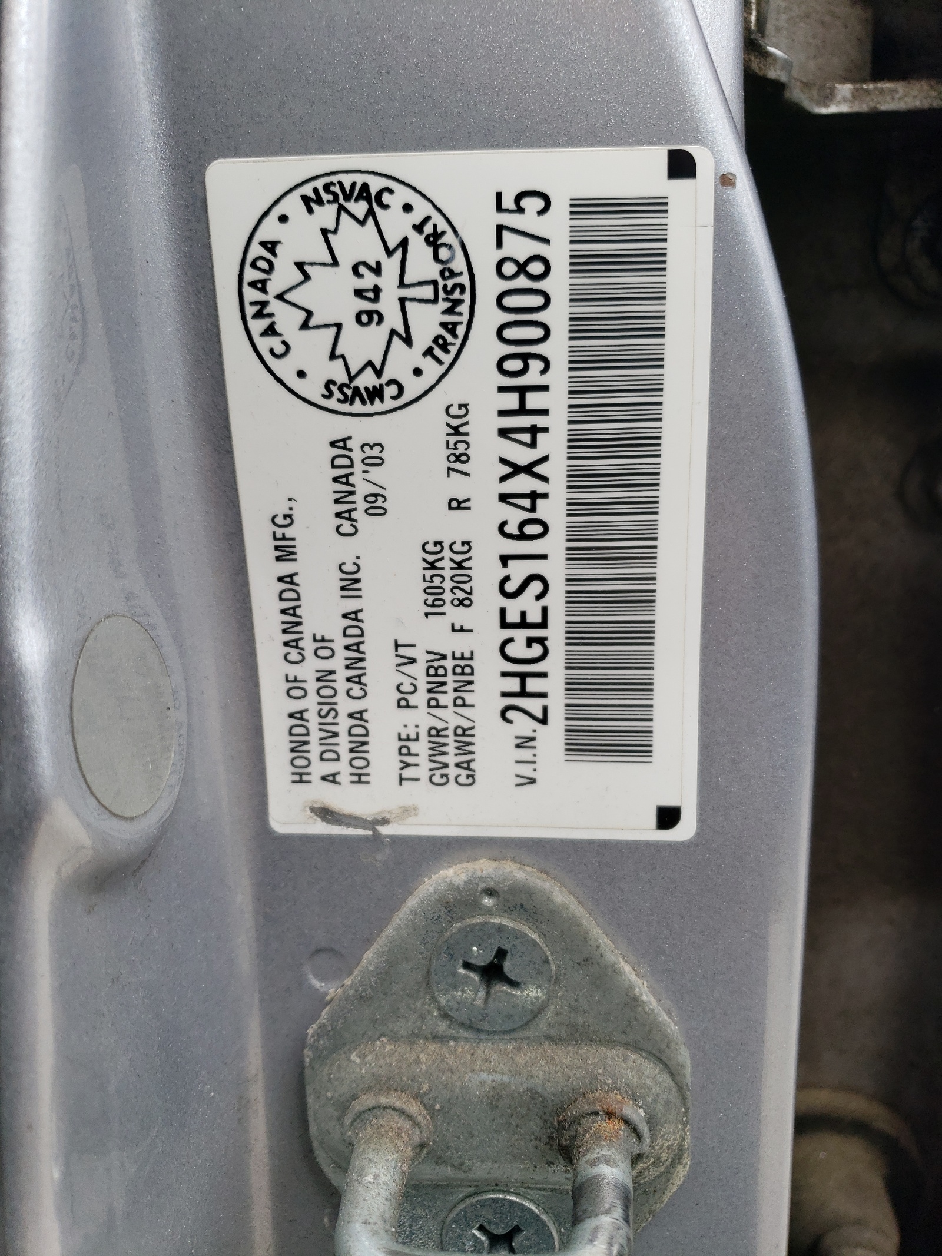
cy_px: 628
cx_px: 471
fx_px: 943
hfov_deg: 53.1
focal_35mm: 26
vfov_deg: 67.3
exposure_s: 1/769
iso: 50
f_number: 1.5
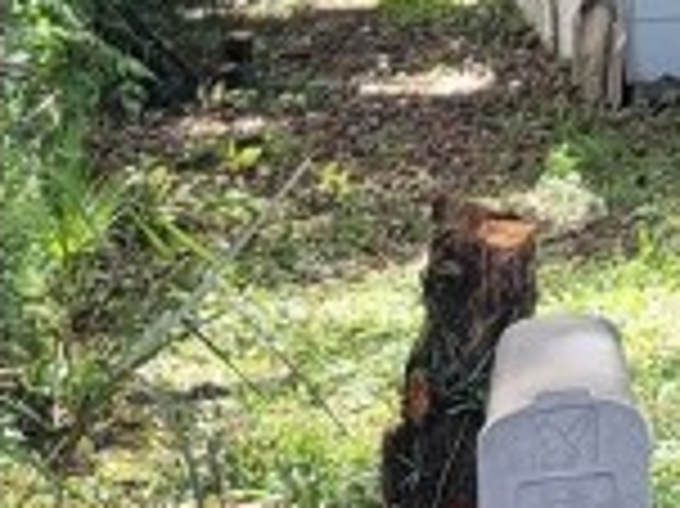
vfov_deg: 8.4
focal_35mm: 170
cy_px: -445
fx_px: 3337
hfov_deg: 10.9
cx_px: 1202
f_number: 1.8
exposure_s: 1/120
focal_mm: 7
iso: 20
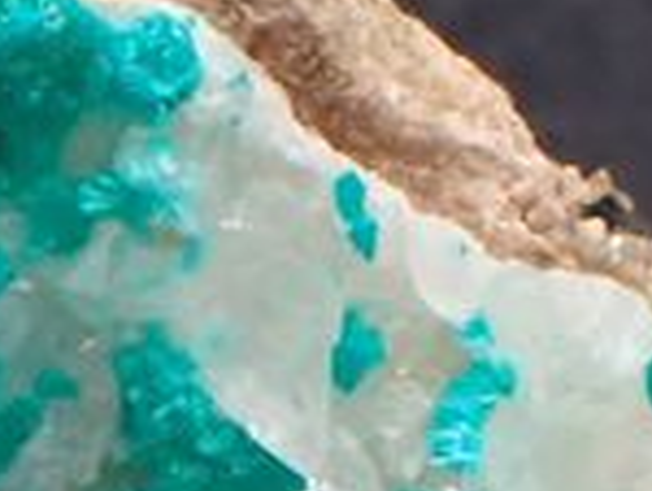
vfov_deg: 2.2
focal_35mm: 666
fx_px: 12564
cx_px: -183
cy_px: 1095
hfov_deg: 3.0
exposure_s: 1/400
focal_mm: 18
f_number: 6.3
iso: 500
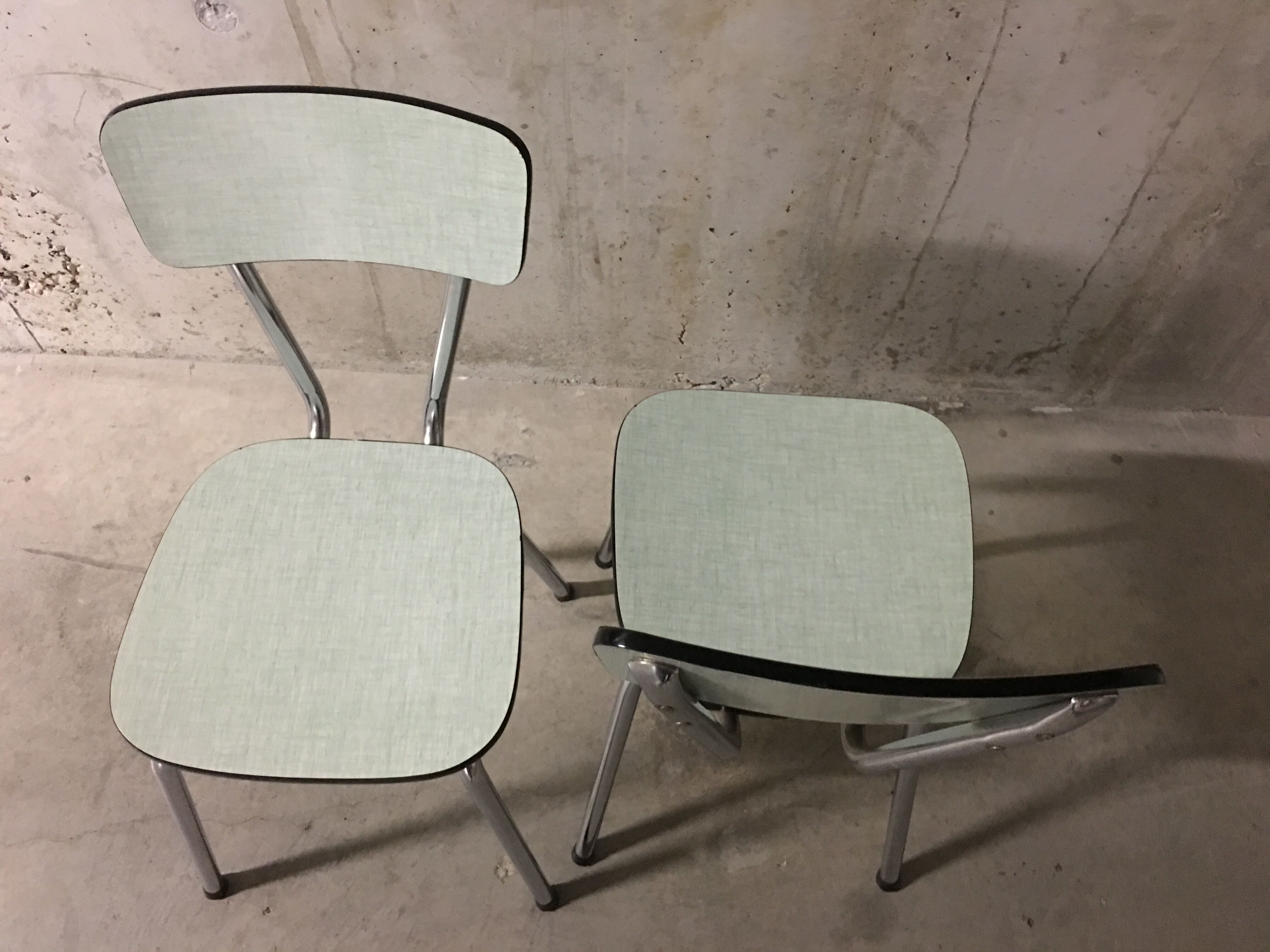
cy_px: 476
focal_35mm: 29
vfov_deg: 48.2
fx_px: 1064
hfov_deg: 61.7
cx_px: 635
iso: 125
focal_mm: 4.15
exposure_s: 1/4
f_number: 2.2
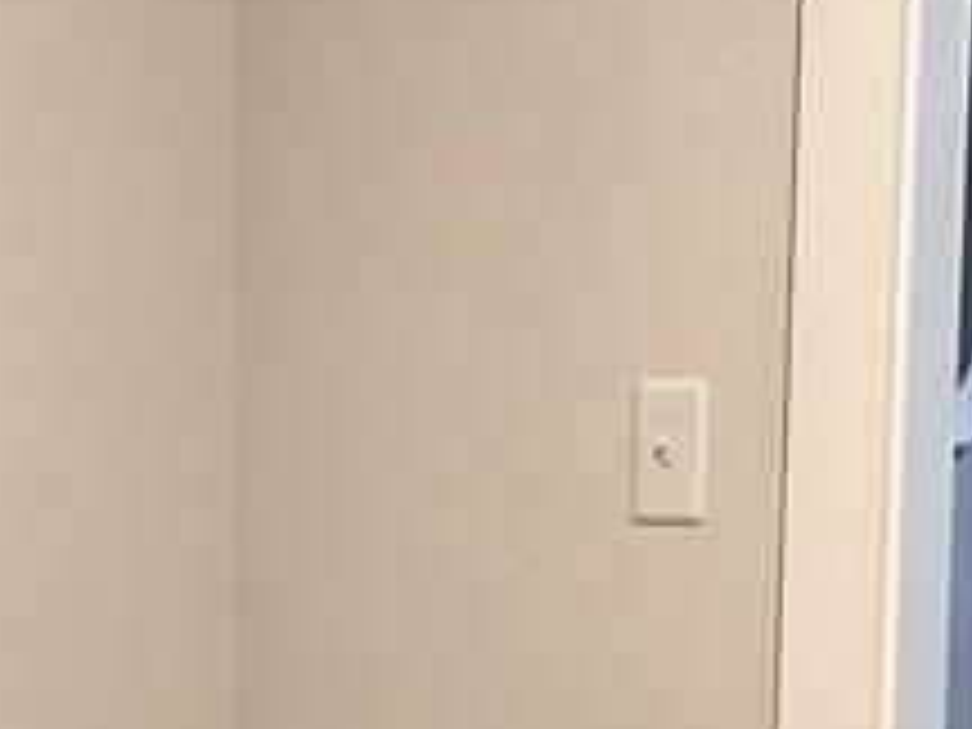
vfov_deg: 12.8
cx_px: 0
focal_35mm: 114
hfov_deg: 16.9
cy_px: 760
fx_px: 3201
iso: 400
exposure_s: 1/60
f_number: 1.78
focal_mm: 6.86
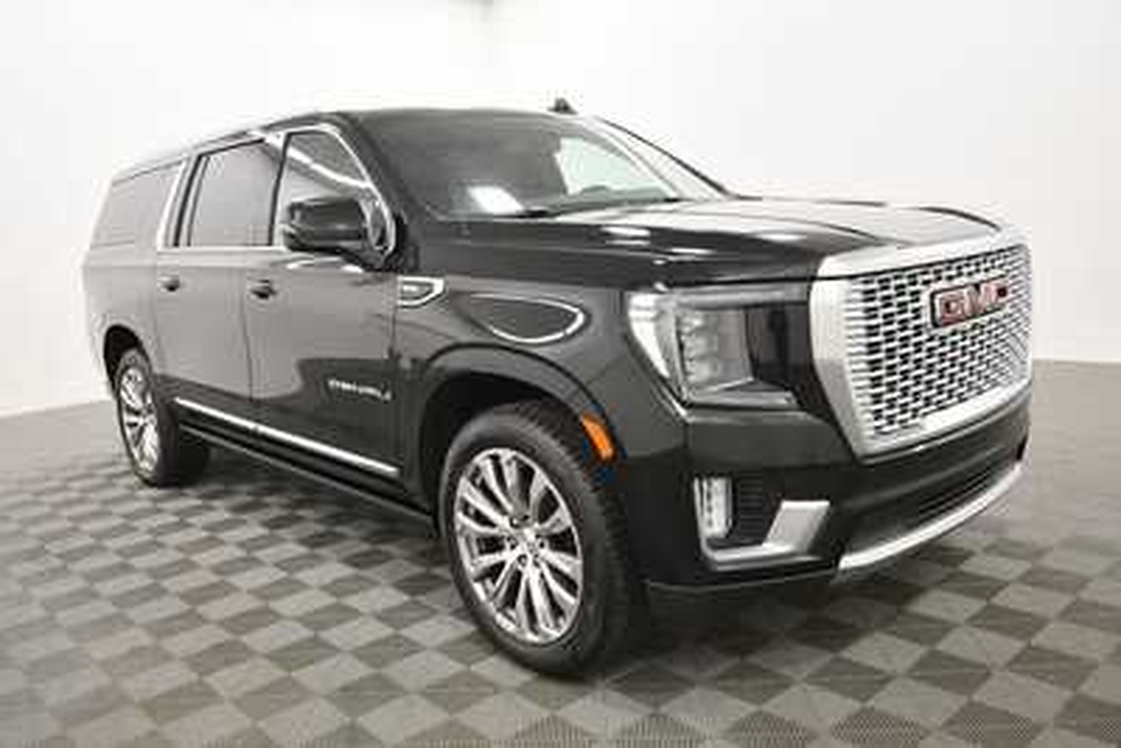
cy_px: 374
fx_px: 934
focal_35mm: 30
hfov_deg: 61.9
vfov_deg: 43.6
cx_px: 560
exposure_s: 1/125
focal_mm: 20
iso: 1600
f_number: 5.6
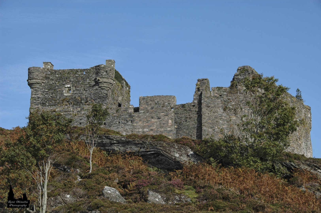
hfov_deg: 19.5
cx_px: 160
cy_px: 106
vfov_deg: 13.0
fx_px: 935
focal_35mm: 105
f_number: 10
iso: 200
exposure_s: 1/400
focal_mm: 70
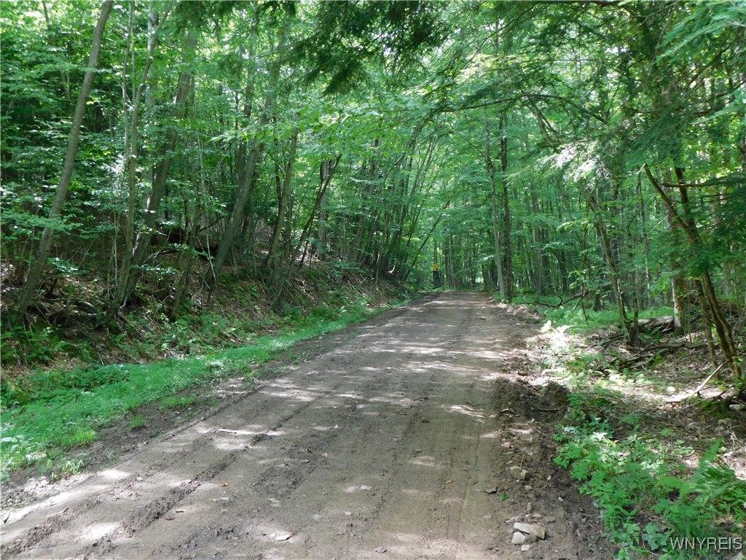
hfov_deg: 51.4
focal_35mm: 36
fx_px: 776
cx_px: 373
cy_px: 280
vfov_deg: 39.7
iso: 125
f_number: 3.5
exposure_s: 1/30
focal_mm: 6.3
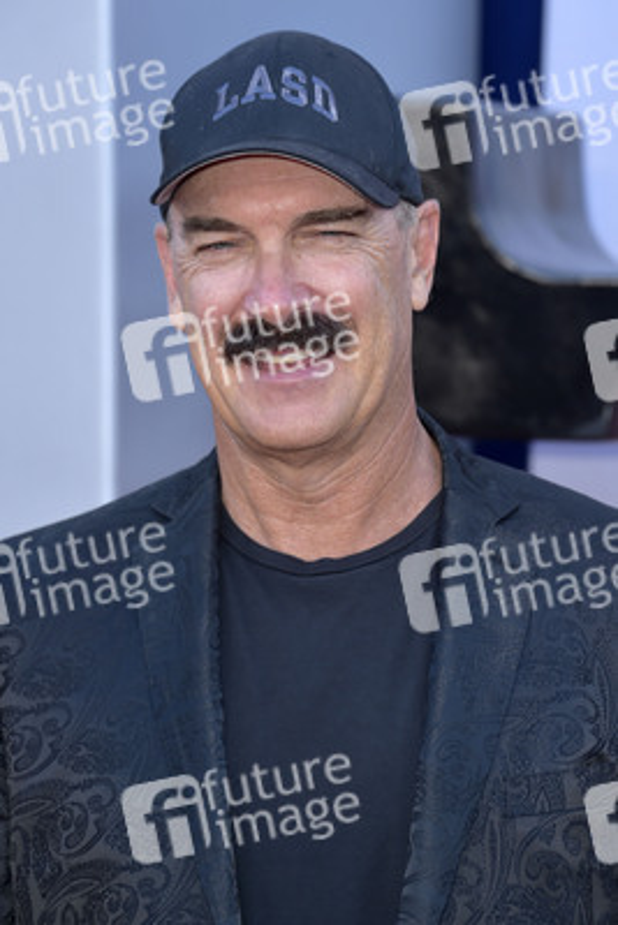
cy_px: 462
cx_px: 309
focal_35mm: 135
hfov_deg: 10.2
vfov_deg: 15.2
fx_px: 3473
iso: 320
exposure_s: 1/250
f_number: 6.3
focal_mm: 135
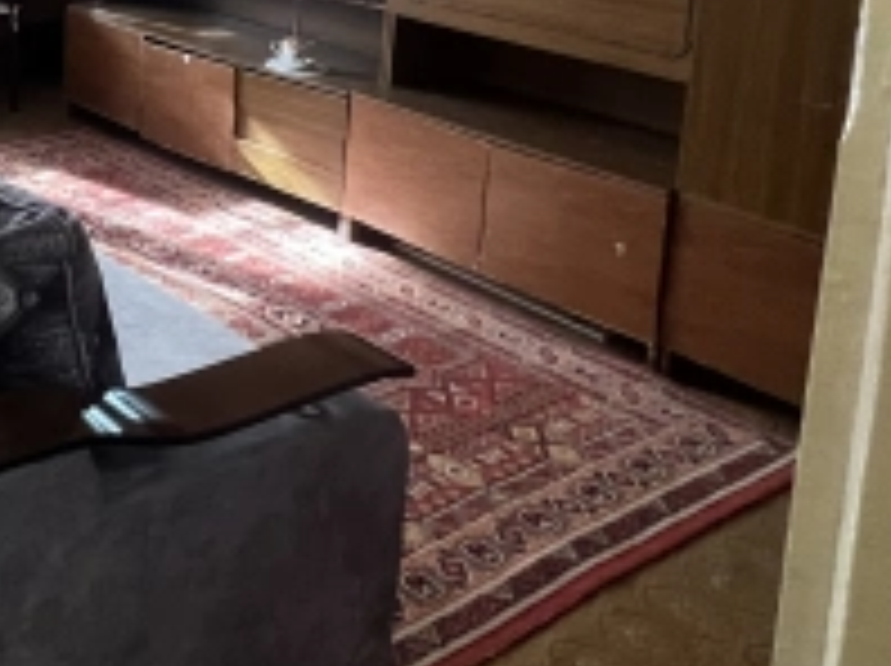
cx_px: -194
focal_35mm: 41
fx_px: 1054
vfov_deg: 30.2
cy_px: -122
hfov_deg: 35.4
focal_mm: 1.57
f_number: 1.8
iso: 500
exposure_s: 1/60
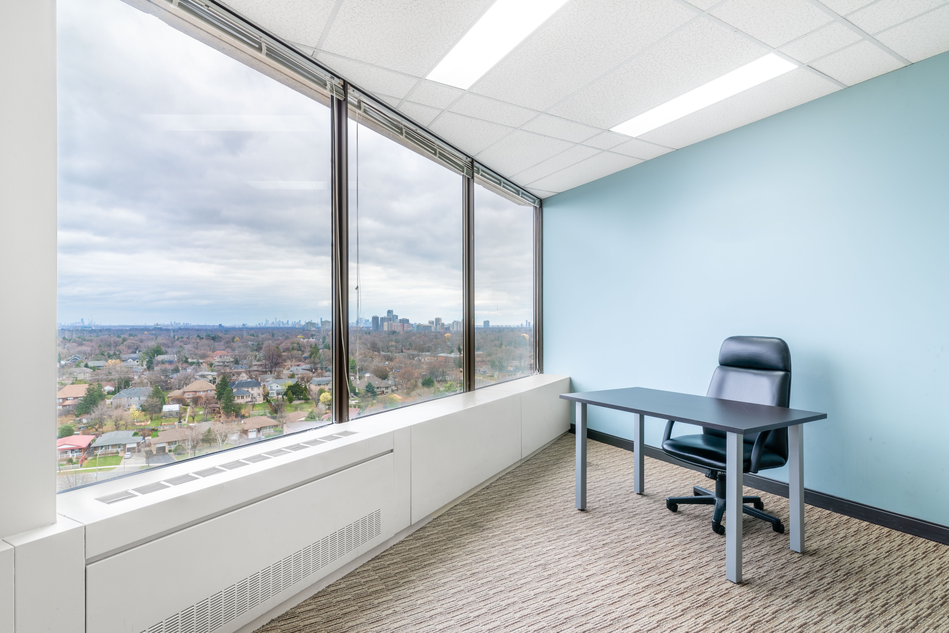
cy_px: 316
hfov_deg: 90.0
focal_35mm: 18
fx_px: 475
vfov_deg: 67.4
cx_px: 474
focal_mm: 18
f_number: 16
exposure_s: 1/20
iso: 200
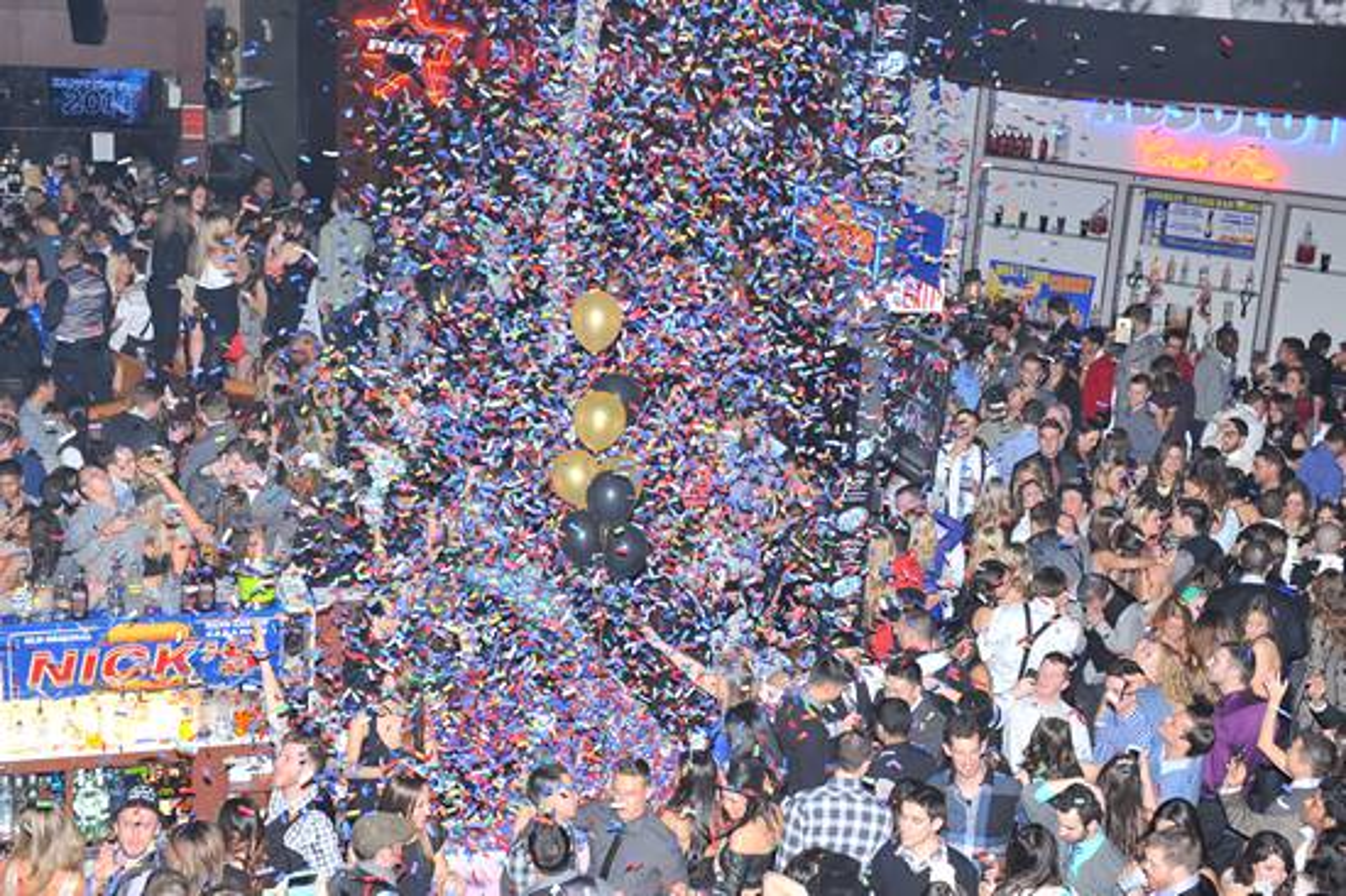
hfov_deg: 35.7
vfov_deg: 24.2
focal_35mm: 56
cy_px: 448
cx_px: 673
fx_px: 2092
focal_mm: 56
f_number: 8
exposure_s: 1/100
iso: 1600
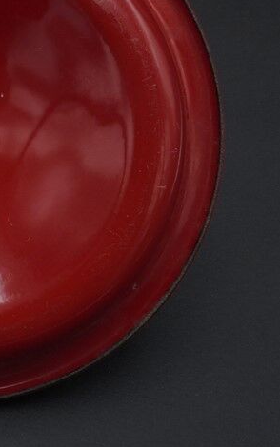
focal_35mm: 69
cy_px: 146
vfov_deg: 29.5
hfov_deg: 17.4
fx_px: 842
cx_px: -108
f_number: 4
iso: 100
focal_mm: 6.1
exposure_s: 1/40
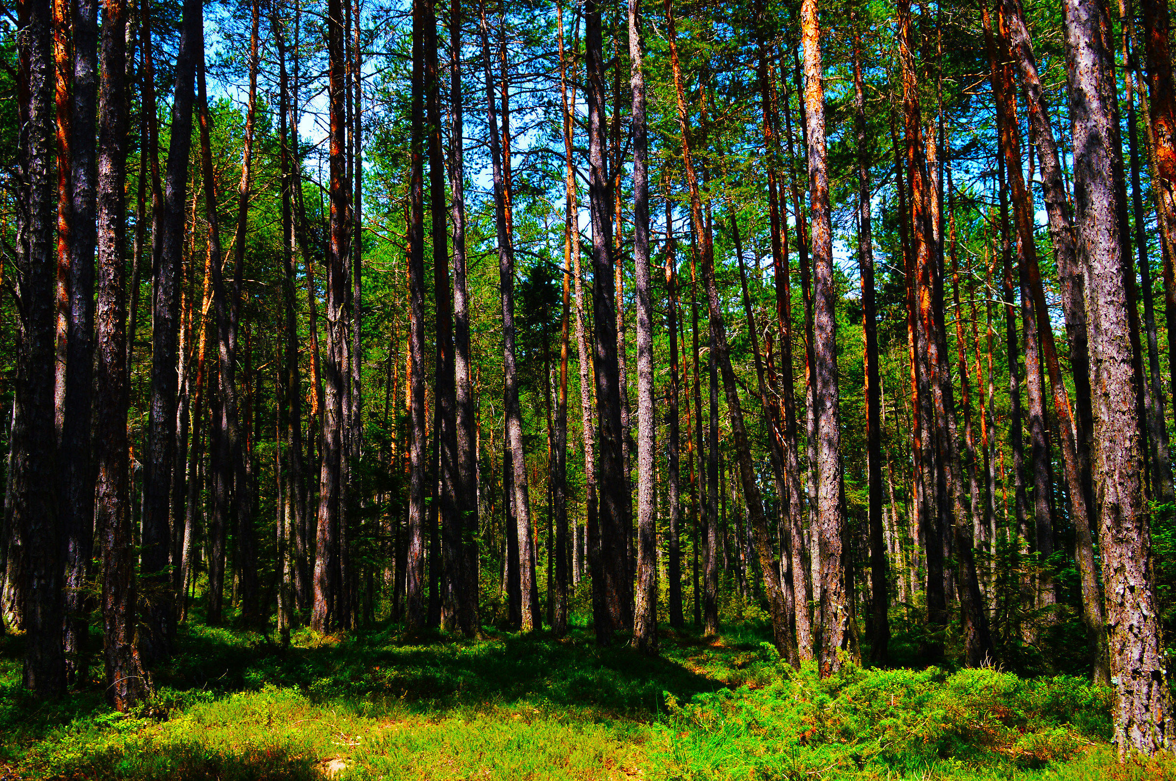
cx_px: 588
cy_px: 390
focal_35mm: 42
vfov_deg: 31.8
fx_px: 1371
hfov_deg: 46.4
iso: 100
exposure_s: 1/200
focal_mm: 28
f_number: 8
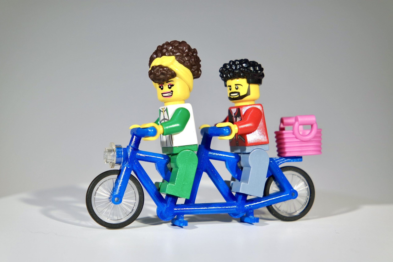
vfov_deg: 17.7
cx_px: 196
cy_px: 131
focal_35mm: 77
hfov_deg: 26.3
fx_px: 841
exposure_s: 1/100
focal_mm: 50
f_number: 5.6
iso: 200
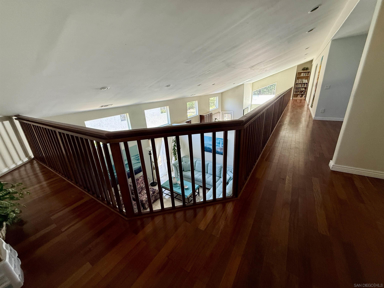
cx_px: 192
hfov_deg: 102.1
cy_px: 144
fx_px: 155
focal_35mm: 14
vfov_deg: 85.7
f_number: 2.2
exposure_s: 1/99
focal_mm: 2.22
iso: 200
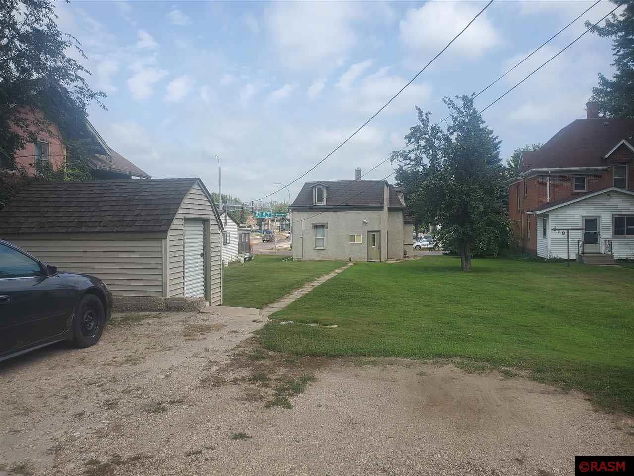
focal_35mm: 26
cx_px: 317
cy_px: 238
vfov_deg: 53.1
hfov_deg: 67.3
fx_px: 476
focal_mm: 4.3
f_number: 2.4
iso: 50
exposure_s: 1/1344
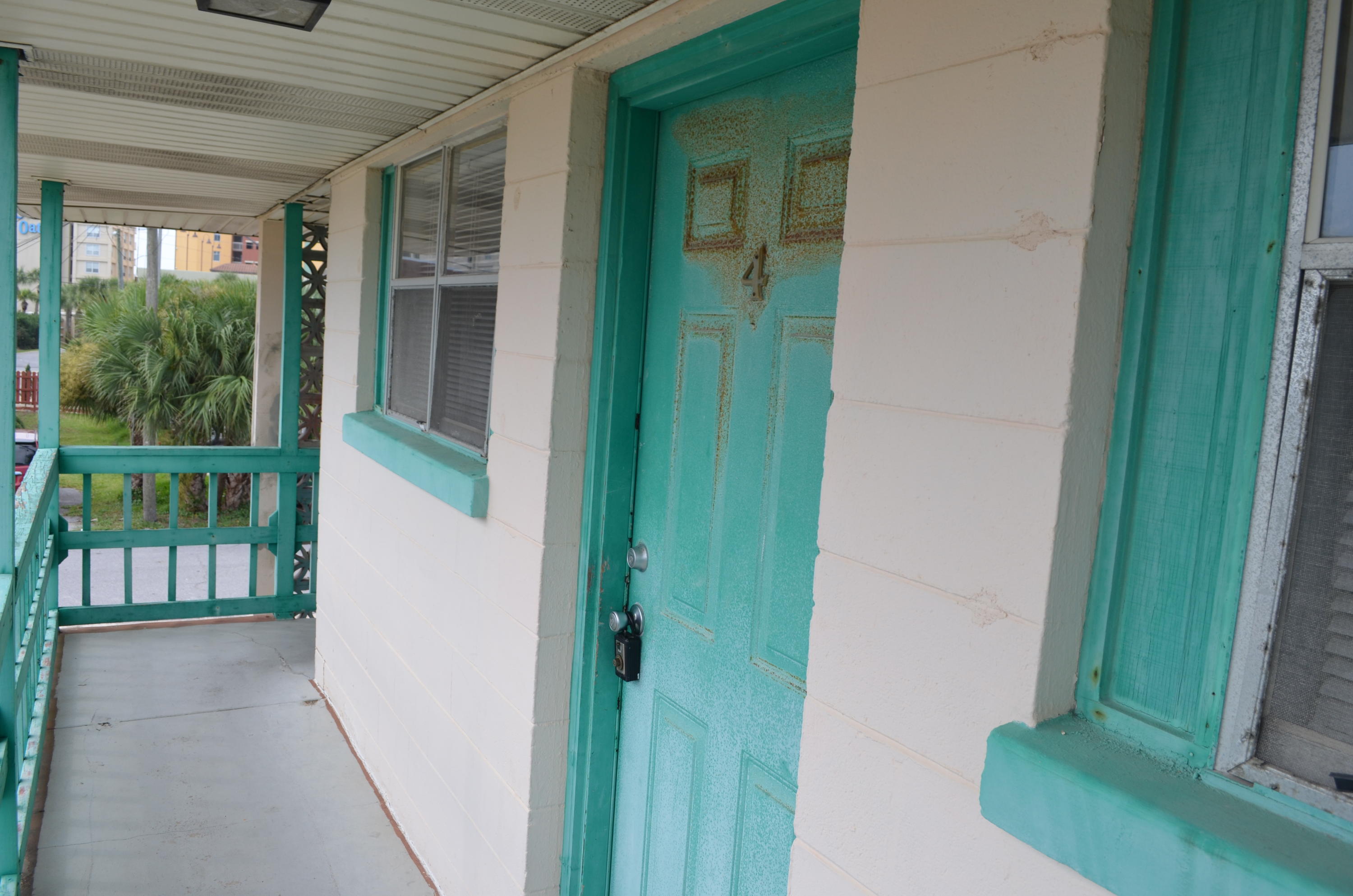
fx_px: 1013
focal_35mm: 27
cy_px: 448
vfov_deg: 47.7
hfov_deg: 67.5
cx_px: 676
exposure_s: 1/200
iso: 200
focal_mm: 18
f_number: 7.1
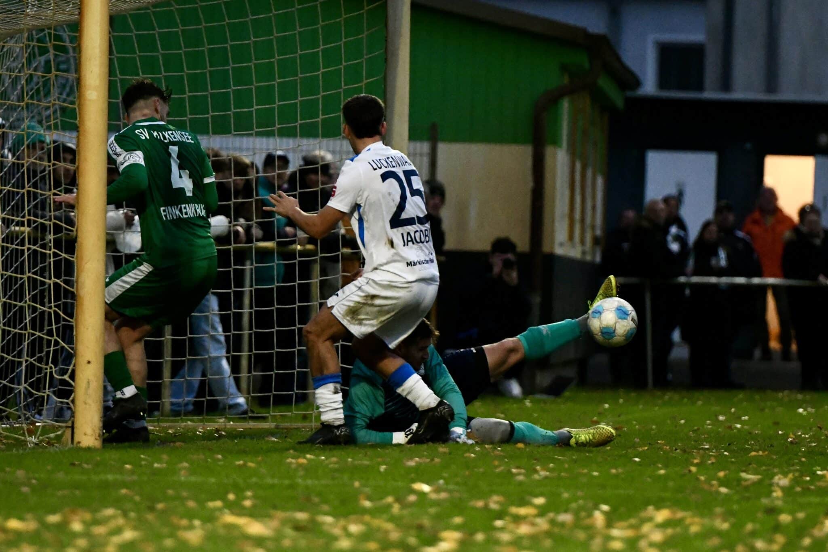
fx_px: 4024
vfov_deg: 7.8
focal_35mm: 175
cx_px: 414
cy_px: 276
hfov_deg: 11.7
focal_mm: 175
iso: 8000
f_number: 2.8
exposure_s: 1/1600
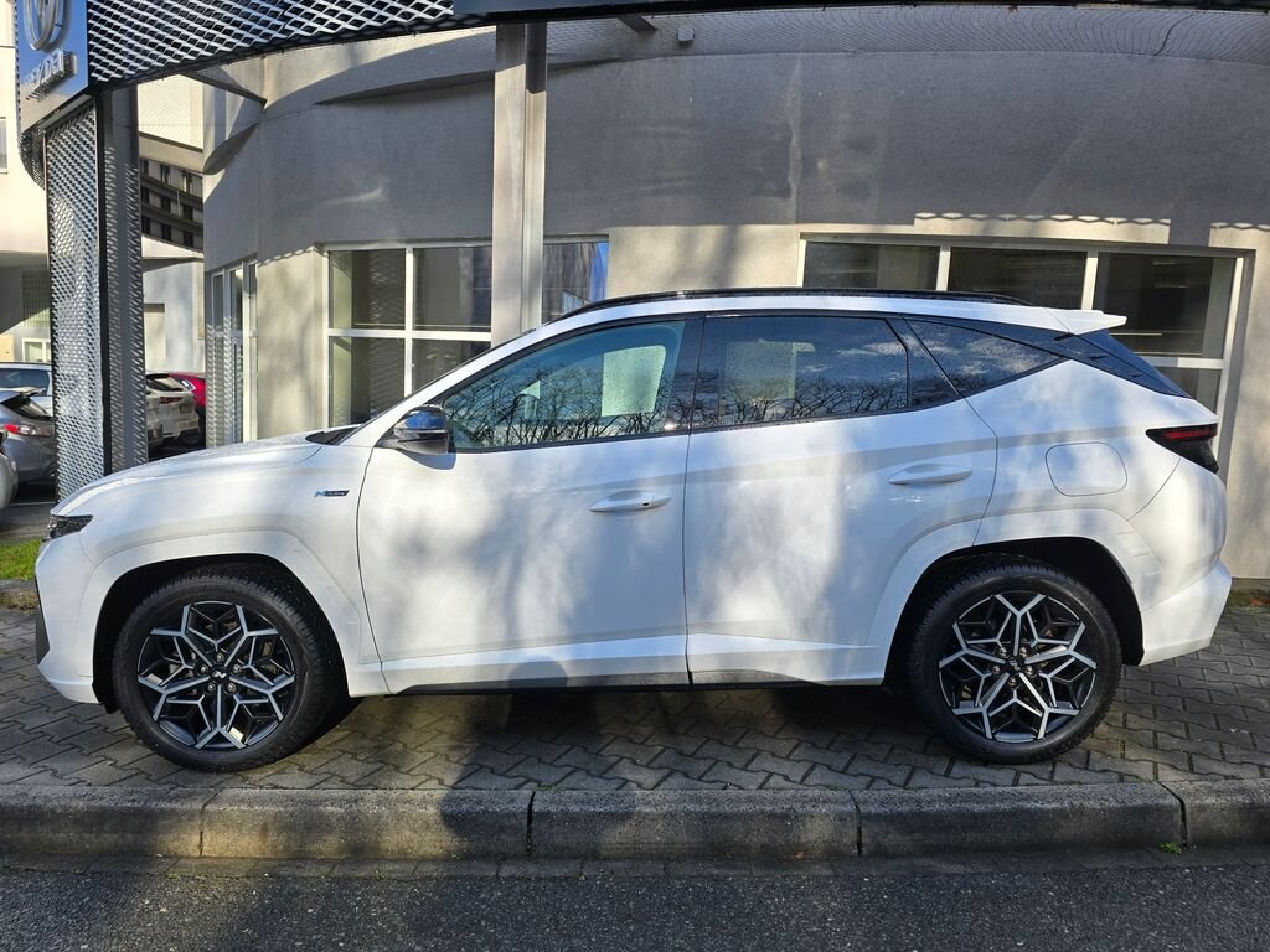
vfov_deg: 58.9
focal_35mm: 23
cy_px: 476
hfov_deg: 73.9
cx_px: 635
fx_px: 844
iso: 12
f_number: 1.7
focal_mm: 6.3
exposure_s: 1/301
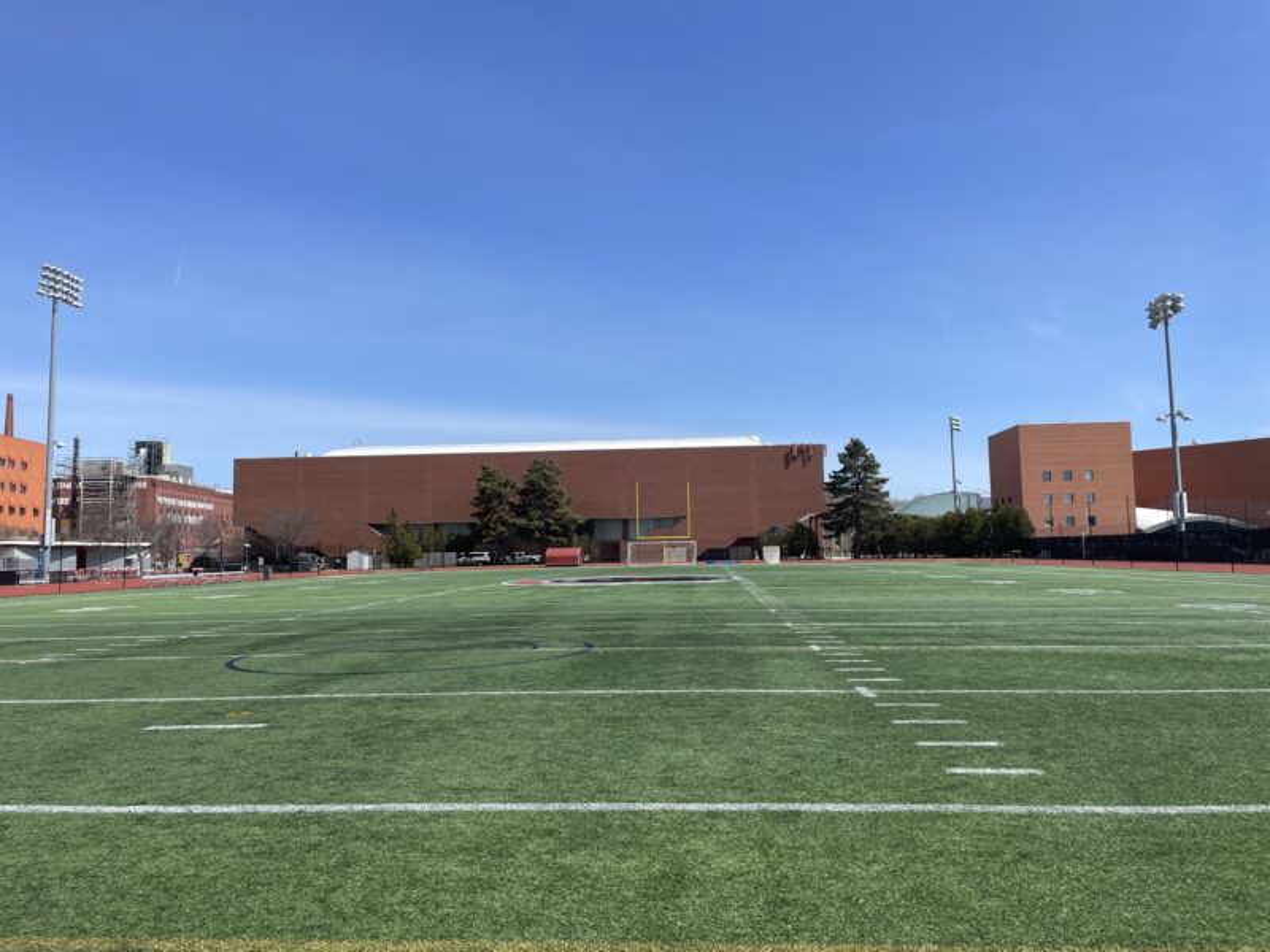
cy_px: 476
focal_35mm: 26
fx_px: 954
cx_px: 635
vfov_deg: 53.1
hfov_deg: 67.3
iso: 32
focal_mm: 4.2
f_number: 1.6
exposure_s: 1/3861
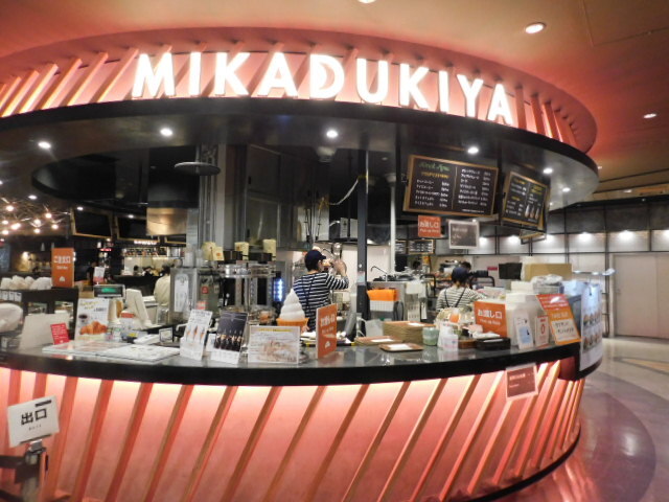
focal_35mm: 23
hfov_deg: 73.9
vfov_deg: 58.9
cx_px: 334
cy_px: 251
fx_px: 445
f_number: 3
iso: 360
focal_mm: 4
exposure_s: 1/30
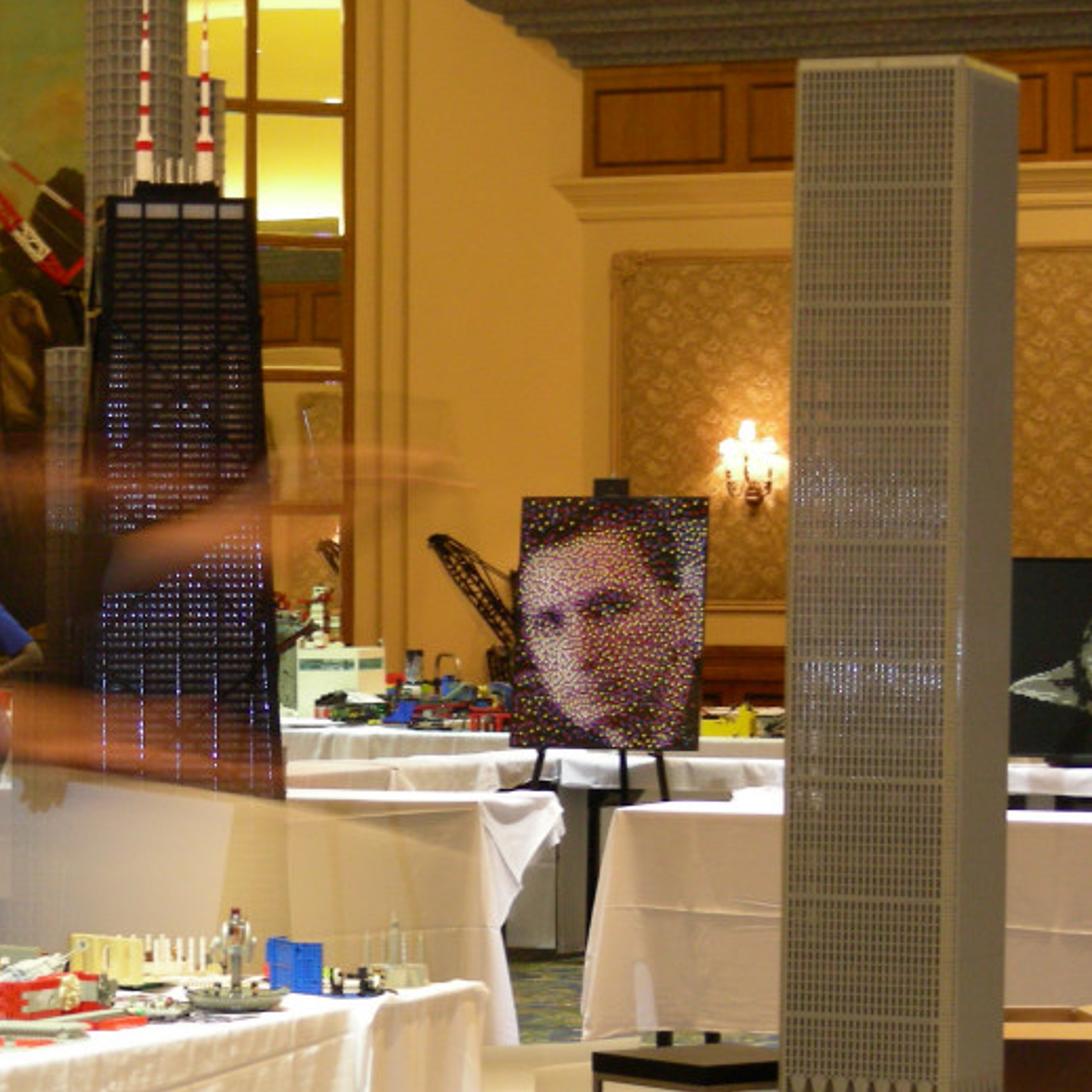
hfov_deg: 12.9
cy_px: 583
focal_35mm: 135
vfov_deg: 12.9
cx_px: 469
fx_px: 4818
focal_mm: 16.5
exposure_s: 1/2
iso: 200
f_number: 3.5
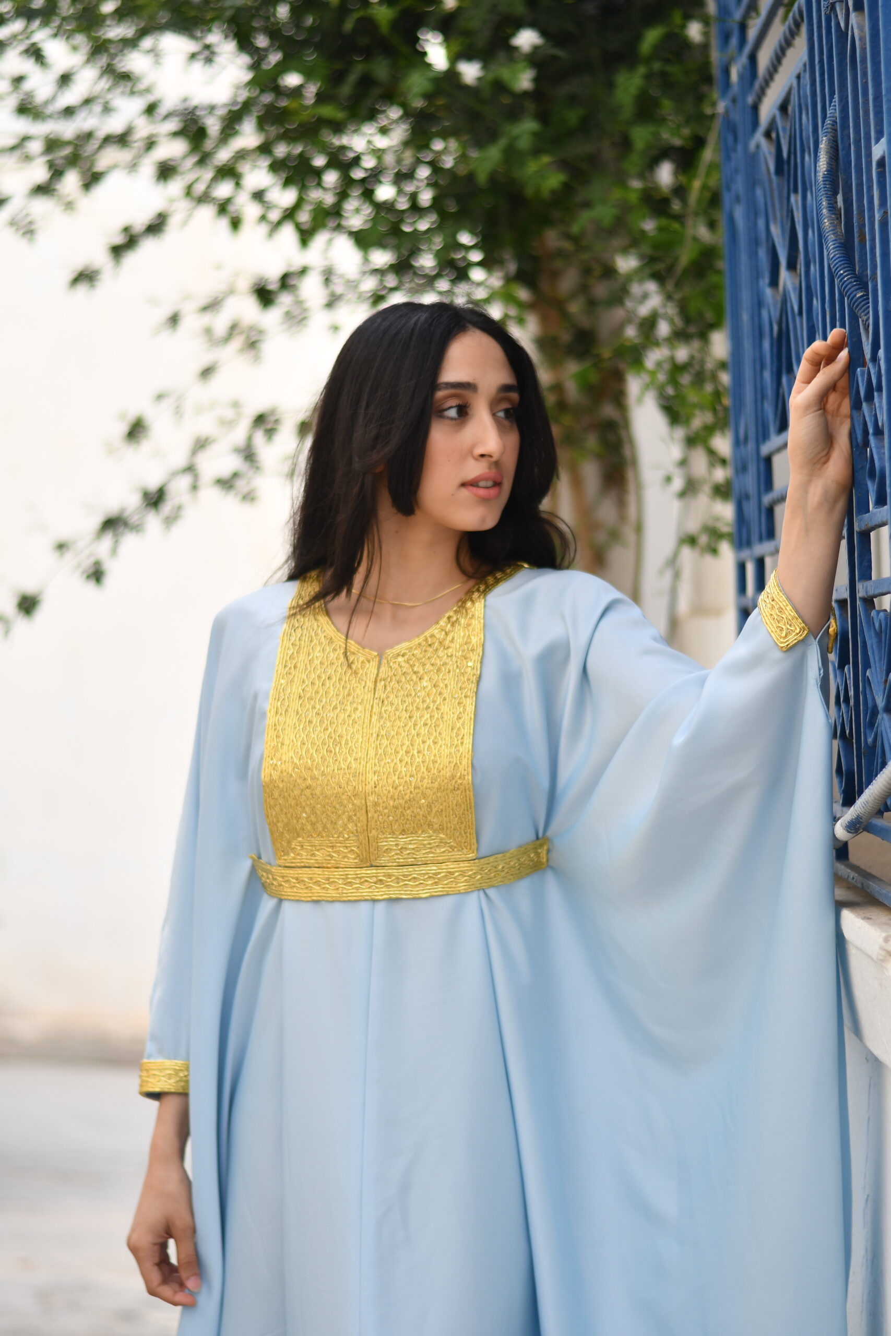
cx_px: 446
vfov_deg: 27.0
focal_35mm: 75
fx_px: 2784
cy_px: 668
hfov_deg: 18.2
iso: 100
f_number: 1.8
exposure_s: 1/1000
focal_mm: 50
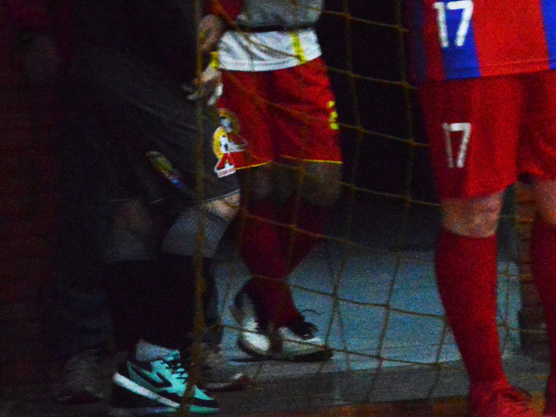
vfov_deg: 3.4
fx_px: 7091
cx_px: 559
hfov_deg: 4.5
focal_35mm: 441
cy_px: -14
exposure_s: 1/160
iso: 6400
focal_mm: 105
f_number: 5.6
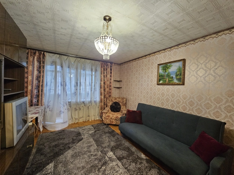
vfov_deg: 89.9
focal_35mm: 13
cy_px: 88
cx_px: 117
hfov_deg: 106.2
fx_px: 88
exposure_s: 1/33.3
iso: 400
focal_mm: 2.2
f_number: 2.2
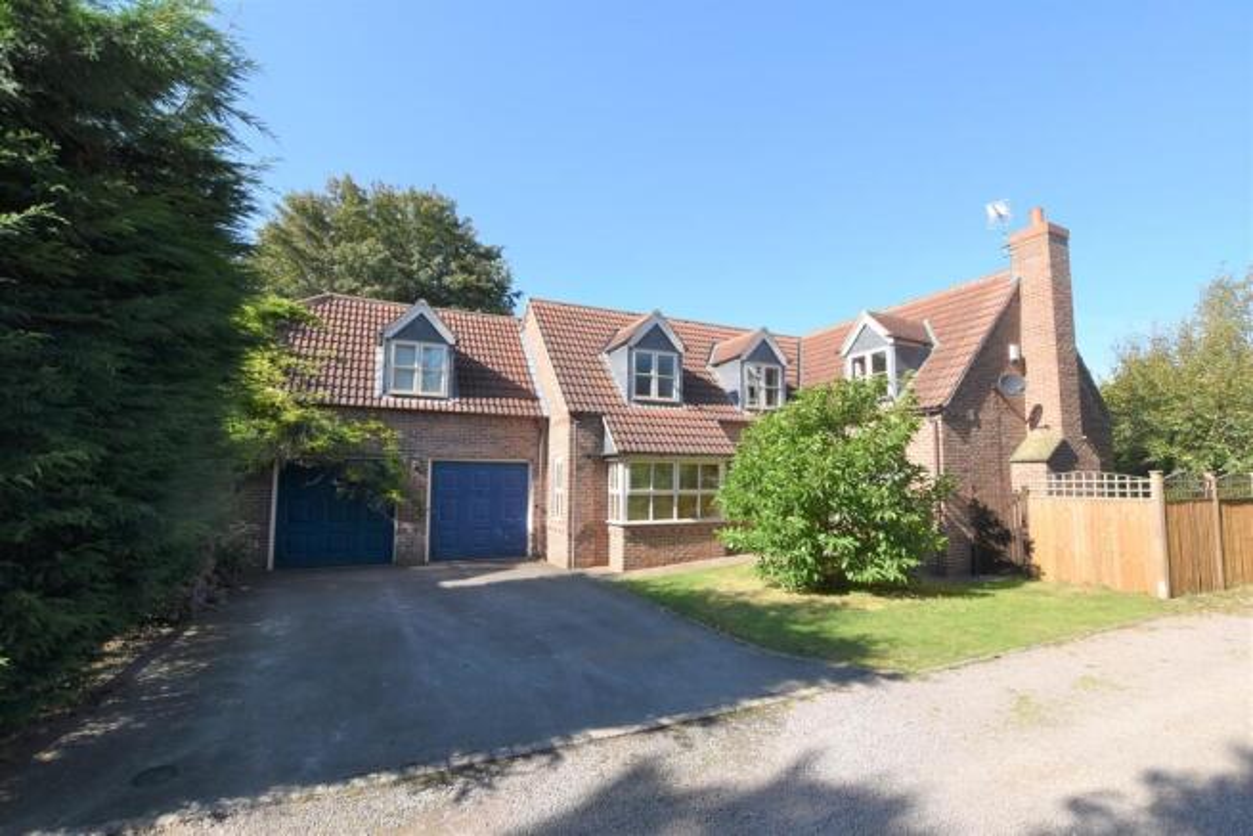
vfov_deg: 77.4
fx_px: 522
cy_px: 418
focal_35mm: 15
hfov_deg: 100.4
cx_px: 626
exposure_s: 1/200
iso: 100
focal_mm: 10
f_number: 7.1
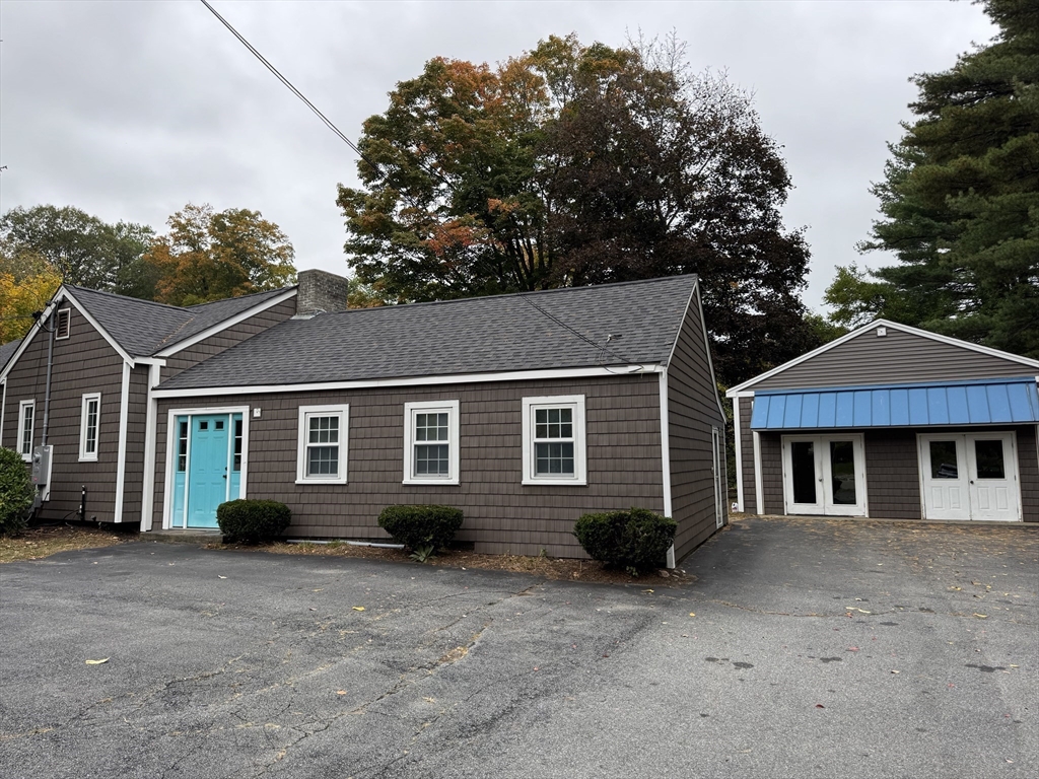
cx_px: 520
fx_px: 720
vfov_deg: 56.8
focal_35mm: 24
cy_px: 390
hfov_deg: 71.6
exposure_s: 1/246
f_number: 1.78
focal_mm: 6.76
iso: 64
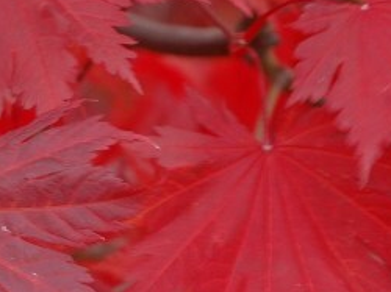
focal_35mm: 414
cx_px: 61
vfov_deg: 3.6
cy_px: 65
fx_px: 4672
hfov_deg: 4.8
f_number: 4.5
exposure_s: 1/25
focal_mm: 70
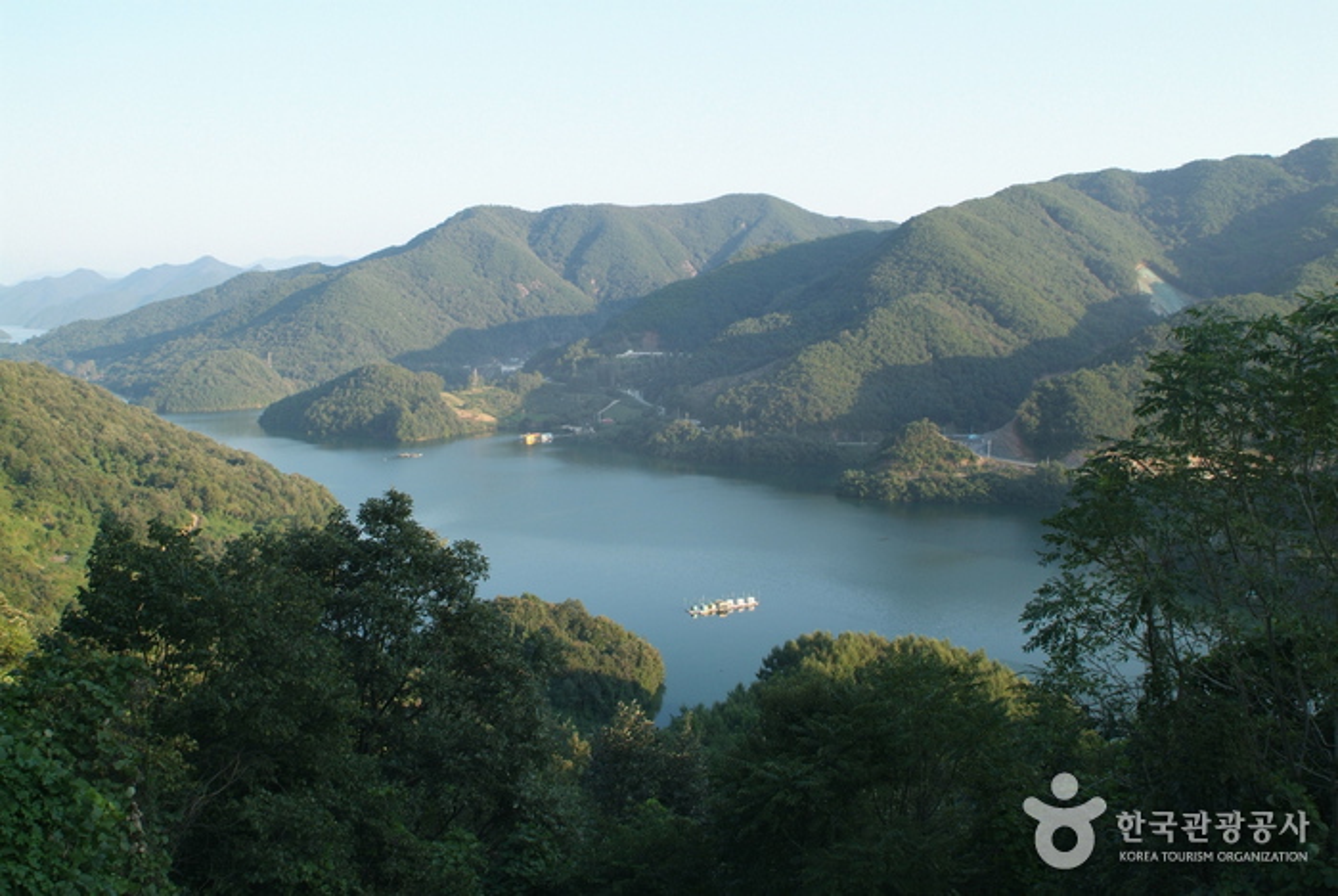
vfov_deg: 43.7
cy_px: 448
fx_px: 1116
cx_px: 669
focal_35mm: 30
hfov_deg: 61.9
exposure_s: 1/90
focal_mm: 20
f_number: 11
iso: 400
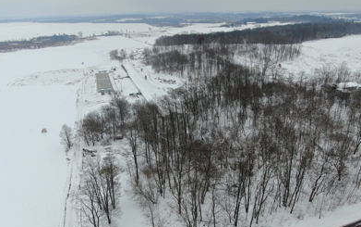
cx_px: 177
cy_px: 134
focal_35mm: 26
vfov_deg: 47.4
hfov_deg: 70.4
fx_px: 256
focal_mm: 4.39
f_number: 2.8
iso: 100
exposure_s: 1/400
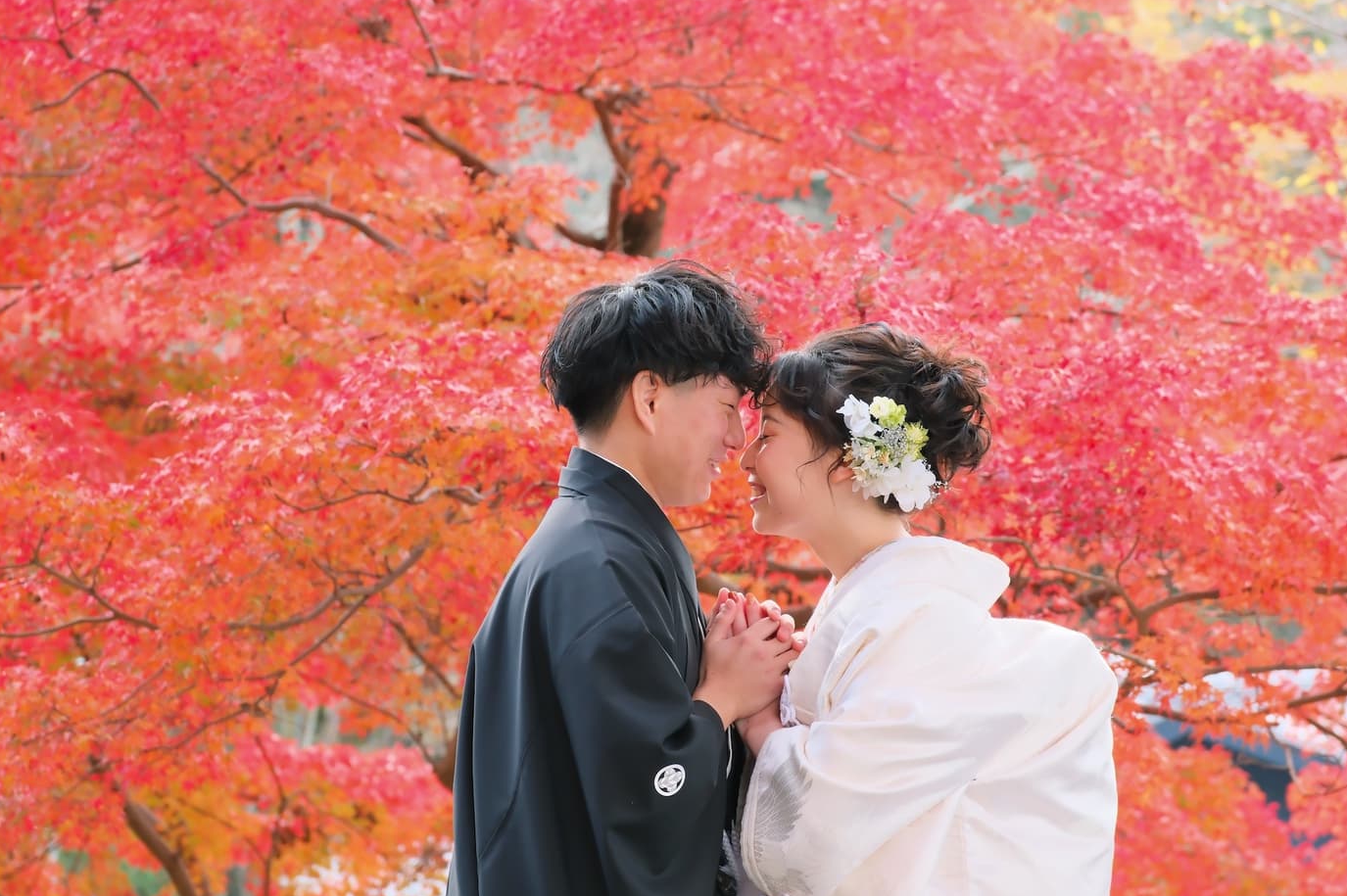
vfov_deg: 12.4
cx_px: 680
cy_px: 451
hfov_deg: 18.6
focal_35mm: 110
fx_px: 4113
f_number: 5
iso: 800
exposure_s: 1/100
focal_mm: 70
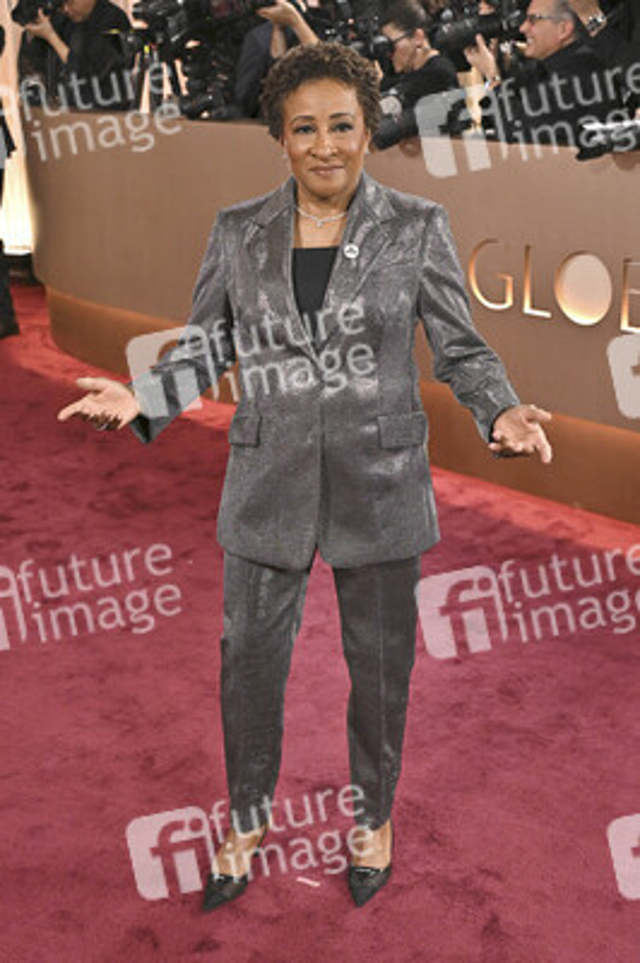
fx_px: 1149
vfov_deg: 45.5
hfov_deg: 31.1
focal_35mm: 43
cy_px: 482
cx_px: 320
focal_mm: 43
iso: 2500
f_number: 5
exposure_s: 1/320
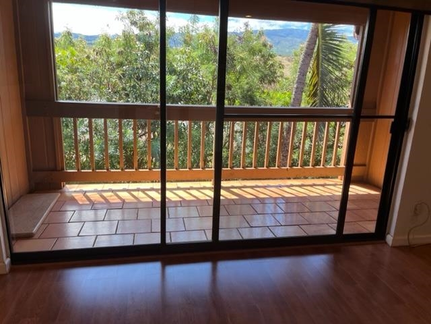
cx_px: 216
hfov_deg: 67.3
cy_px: 162
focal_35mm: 26
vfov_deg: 53.1
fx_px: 324
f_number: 1.6
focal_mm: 5.1
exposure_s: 1/347
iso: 50
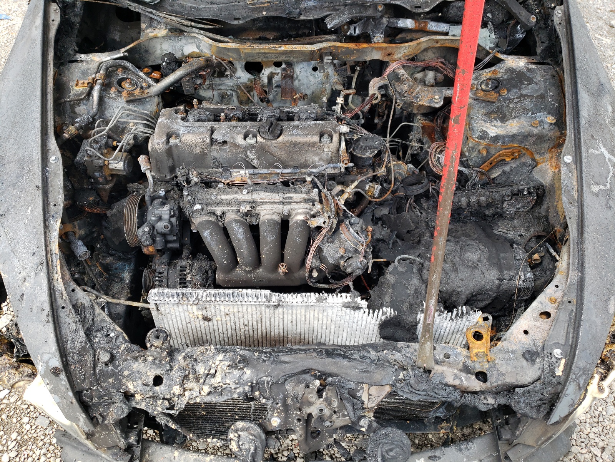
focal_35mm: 26
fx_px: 462
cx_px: 308
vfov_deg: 53.1
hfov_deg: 67.3
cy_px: 231
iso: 50
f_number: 1.5
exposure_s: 1/500
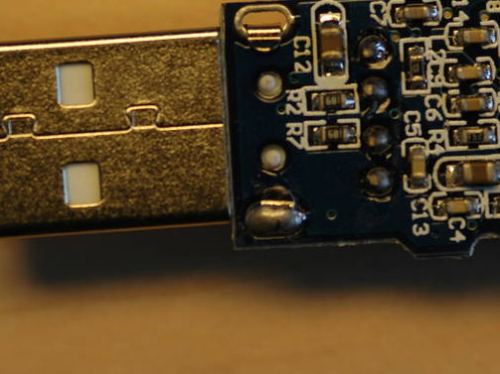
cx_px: 460
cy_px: 137
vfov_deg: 4.8
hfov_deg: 6.4
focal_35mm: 308
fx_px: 4447
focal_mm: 105
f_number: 3.5
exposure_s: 1/200
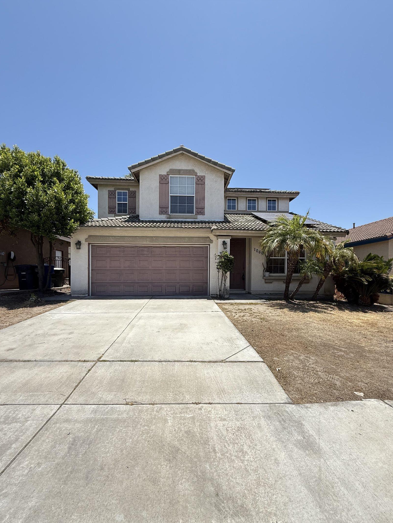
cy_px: 279
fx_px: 227
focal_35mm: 15
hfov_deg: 81.8
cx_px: 200
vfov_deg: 98.0
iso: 50
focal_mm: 2.22
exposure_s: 1/914
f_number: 2.2
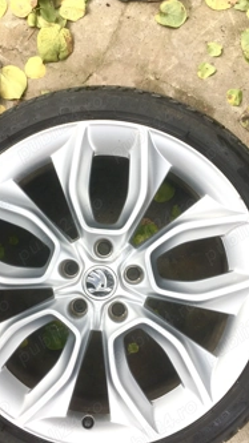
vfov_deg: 52.6
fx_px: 447
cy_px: 251
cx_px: 107
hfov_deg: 31.1
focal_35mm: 38
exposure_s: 1/227
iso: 25
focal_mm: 4.15
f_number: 2.2
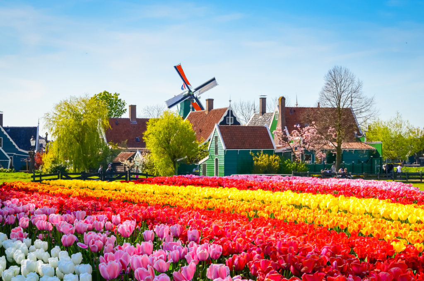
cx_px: 212
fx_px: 987
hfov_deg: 24.2
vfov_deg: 16.2
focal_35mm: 84
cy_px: 140
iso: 200
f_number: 10
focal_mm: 56
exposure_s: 1/400
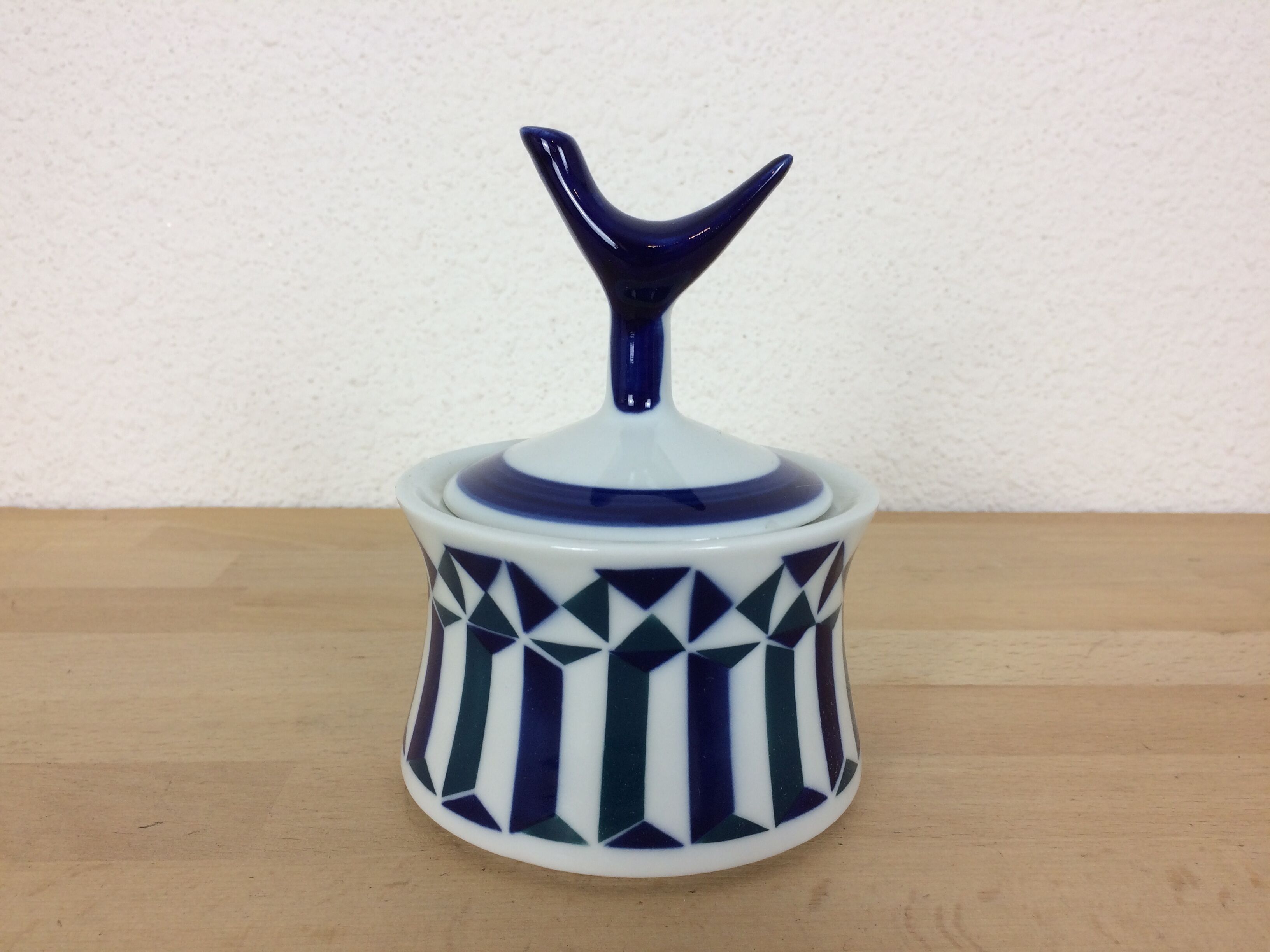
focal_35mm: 29
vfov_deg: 48.2
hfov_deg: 61.7
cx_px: 635
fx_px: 1064
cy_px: 476
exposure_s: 1/50
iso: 50
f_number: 2.2
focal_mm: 4.15
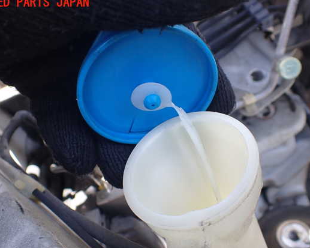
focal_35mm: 34
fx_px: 312
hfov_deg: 52.9
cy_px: 130
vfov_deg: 43.3
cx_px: 160
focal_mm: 5.4
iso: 100
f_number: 2.3
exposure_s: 1/200
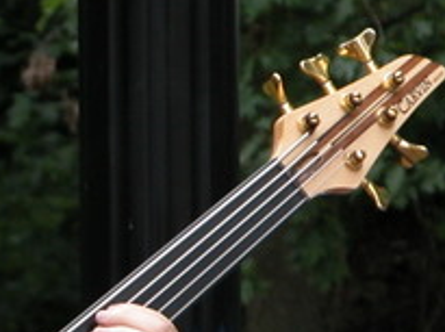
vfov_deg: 2.0
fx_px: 9586
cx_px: -193
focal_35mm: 747
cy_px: 386
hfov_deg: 2.7
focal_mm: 48.5
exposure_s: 1/220
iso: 100
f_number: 4.5
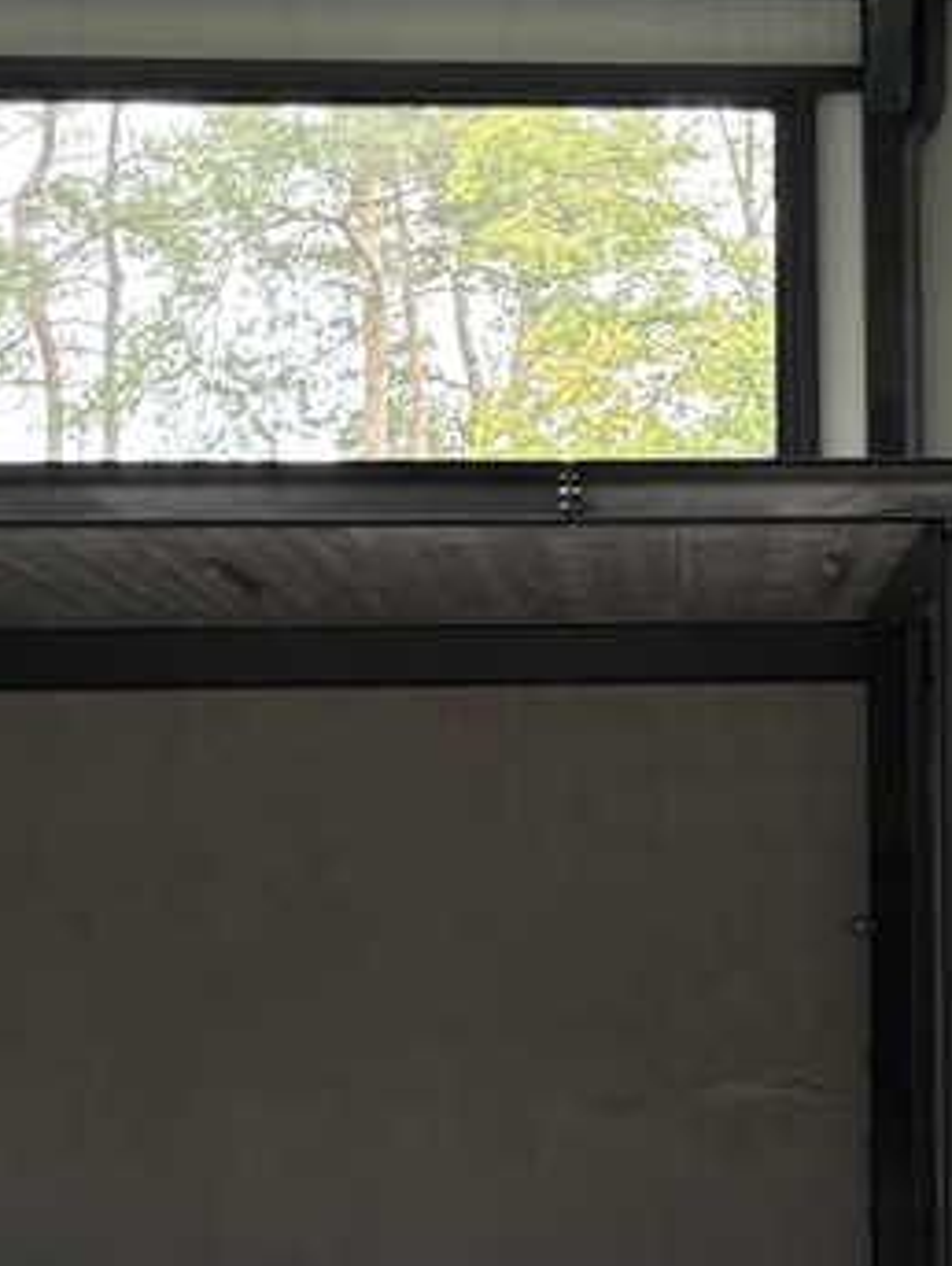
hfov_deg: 13.3
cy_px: 616
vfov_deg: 18.0
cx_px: 1074
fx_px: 3989
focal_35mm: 109
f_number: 1.6
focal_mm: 5.96
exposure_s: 1/60
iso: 160
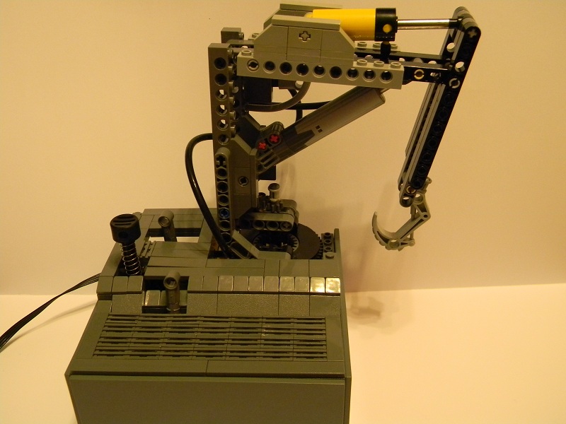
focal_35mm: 36
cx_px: 283
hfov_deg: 51.4
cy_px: 212
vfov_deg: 39.7
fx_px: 589
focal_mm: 6.4
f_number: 3.7
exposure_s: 1/10.2
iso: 400
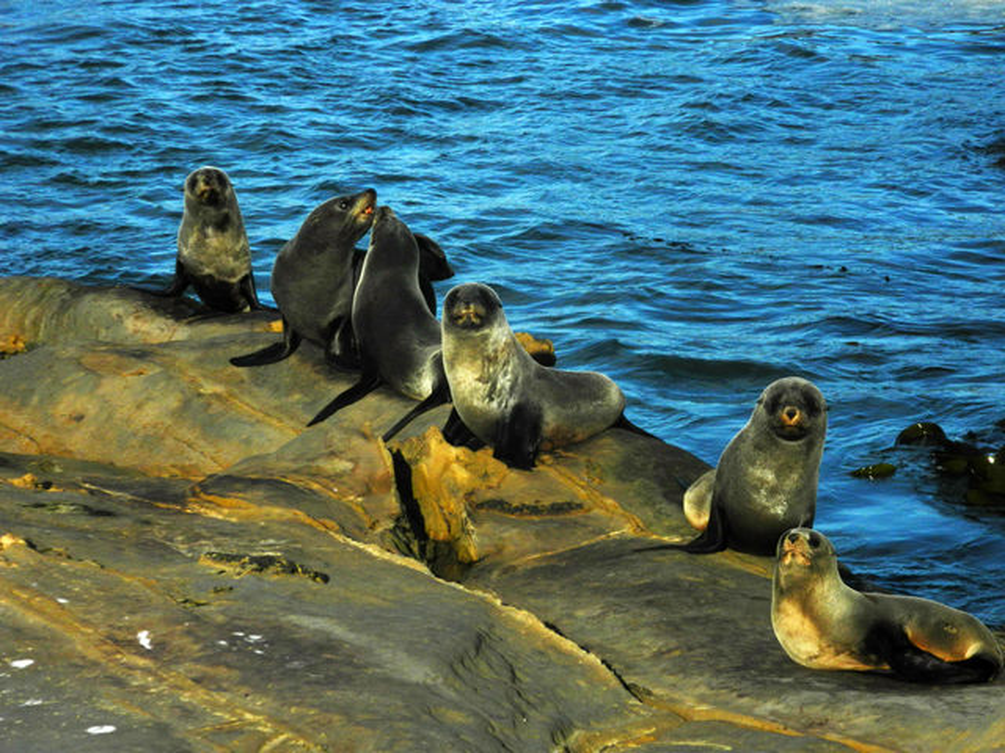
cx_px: 502
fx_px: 8071
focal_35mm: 278
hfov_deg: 7.1
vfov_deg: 5.3
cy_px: 376
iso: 80
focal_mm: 50
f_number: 15.8
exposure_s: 1/200
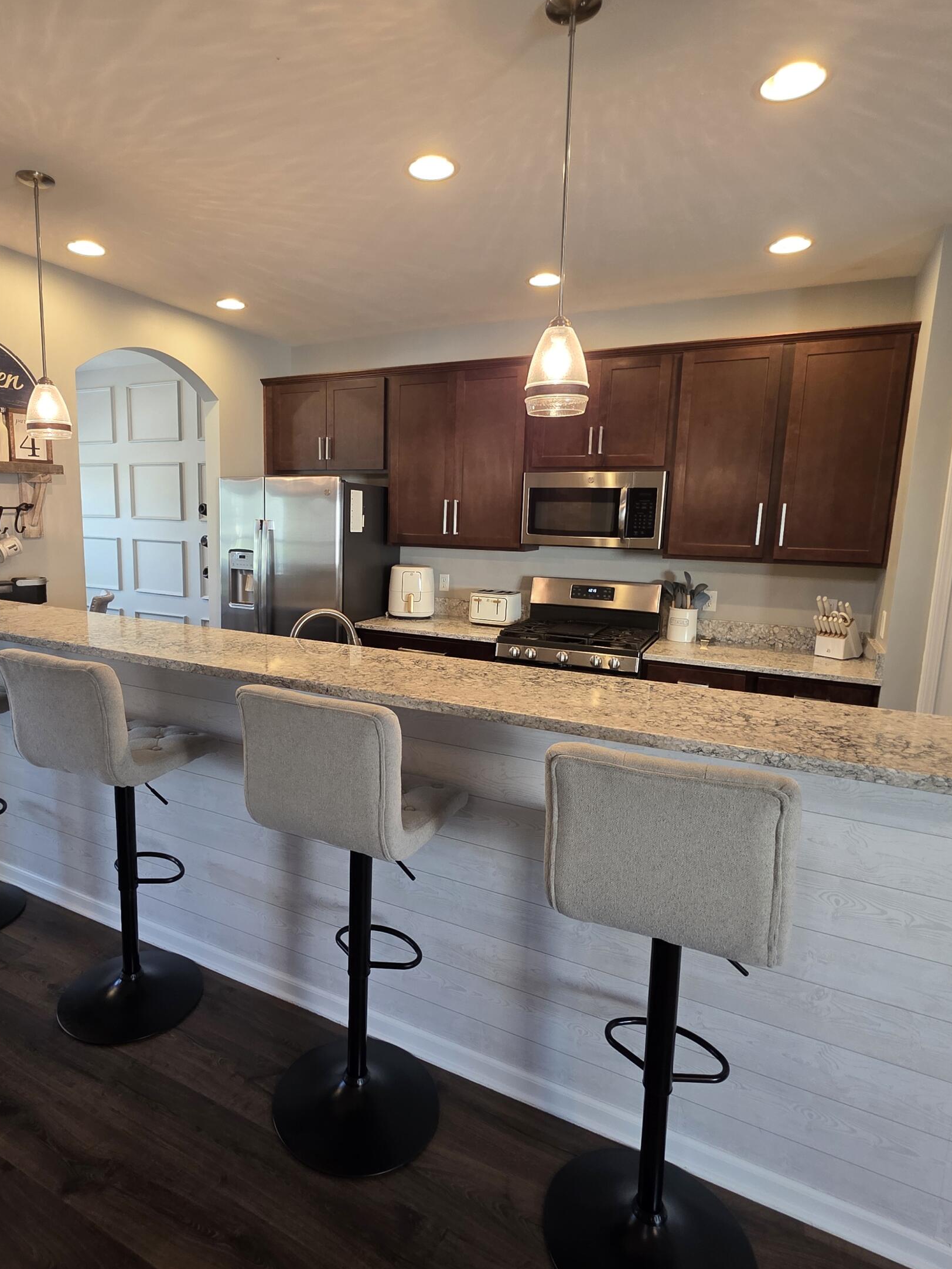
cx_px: 392
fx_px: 660
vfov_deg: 87.7
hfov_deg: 71.0
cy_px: 618
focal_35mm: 18
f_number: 1.9
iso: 160
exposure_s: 1/60
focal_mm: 2.2
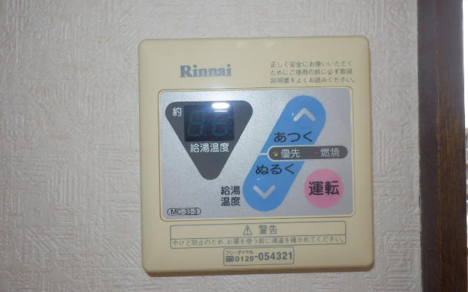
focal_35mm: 26
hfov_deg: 70.4
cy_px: 137
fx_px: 332
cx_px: 237
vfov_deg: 47.6
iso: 80
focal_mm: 4.2
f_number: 7.9
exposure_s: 1/30
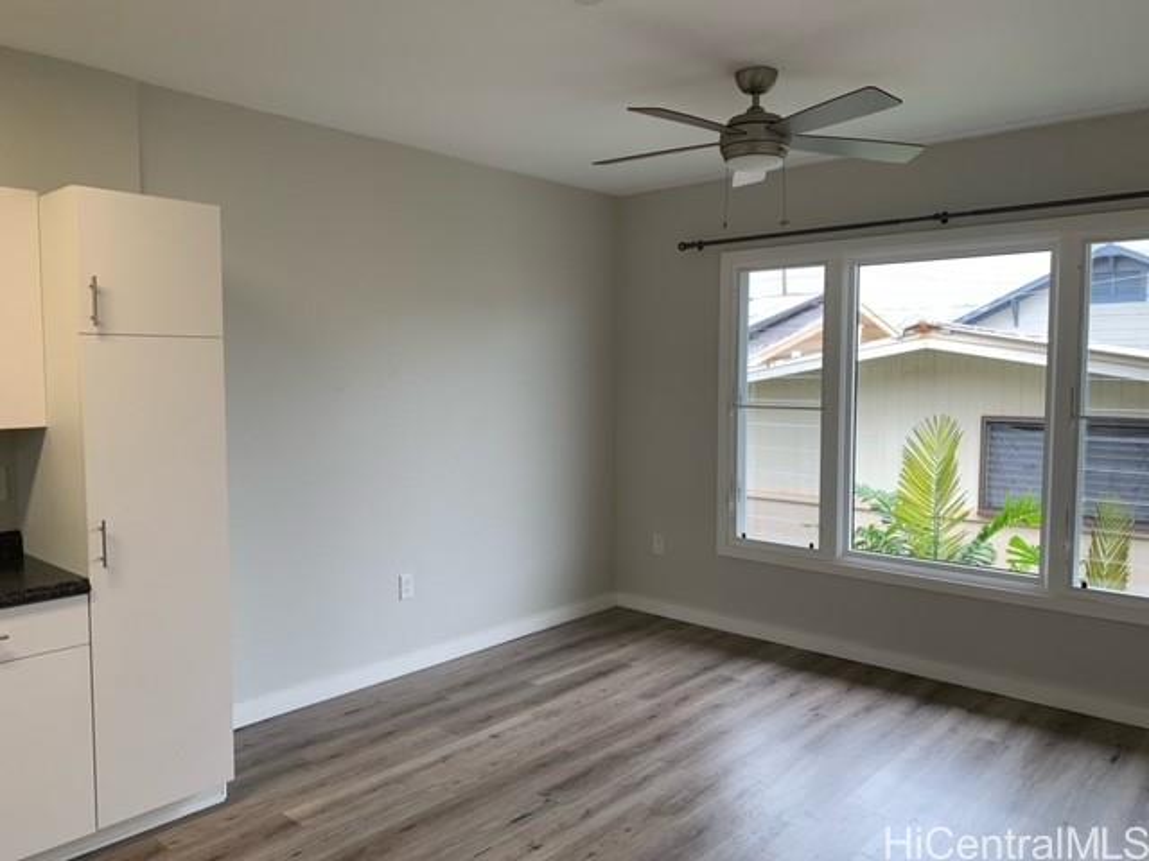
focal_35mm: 26
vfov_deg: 53.1
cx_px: 574
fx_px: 863
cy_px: 430
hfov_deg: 67.3
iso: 64
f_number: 1.8
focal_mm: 4.25
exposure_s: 1/120
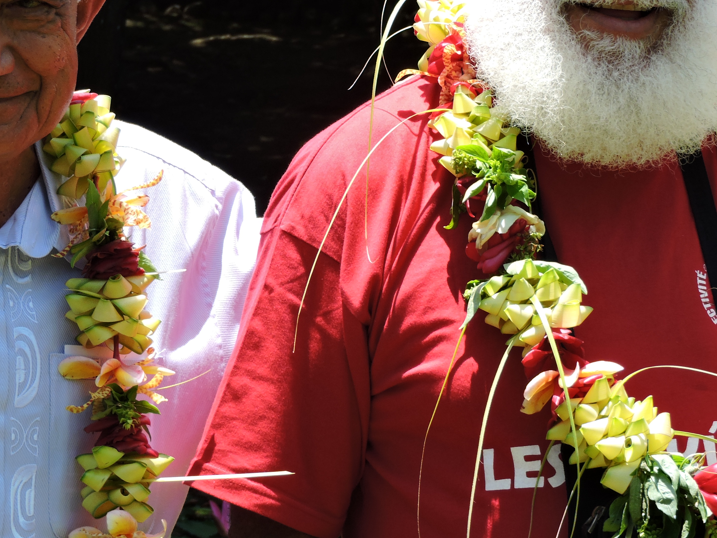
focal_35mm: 200
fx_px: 4143
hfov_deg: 9.9
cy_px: 137
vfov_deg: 7.4
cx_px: 335
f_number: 5
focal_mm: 22.4
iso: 100
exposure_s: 1/250
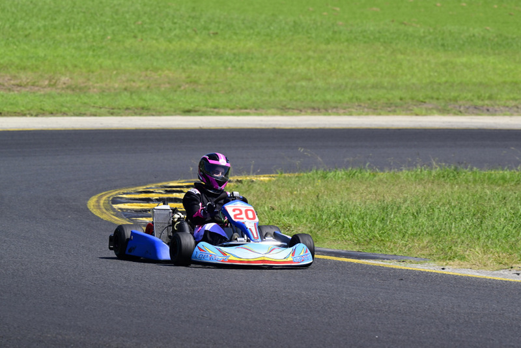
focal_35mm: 380
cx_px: 260
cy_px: 174
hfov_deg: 5.4
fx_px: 5501
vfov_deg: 3.6
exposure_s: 1/640
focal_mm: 380
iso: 500
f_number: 11
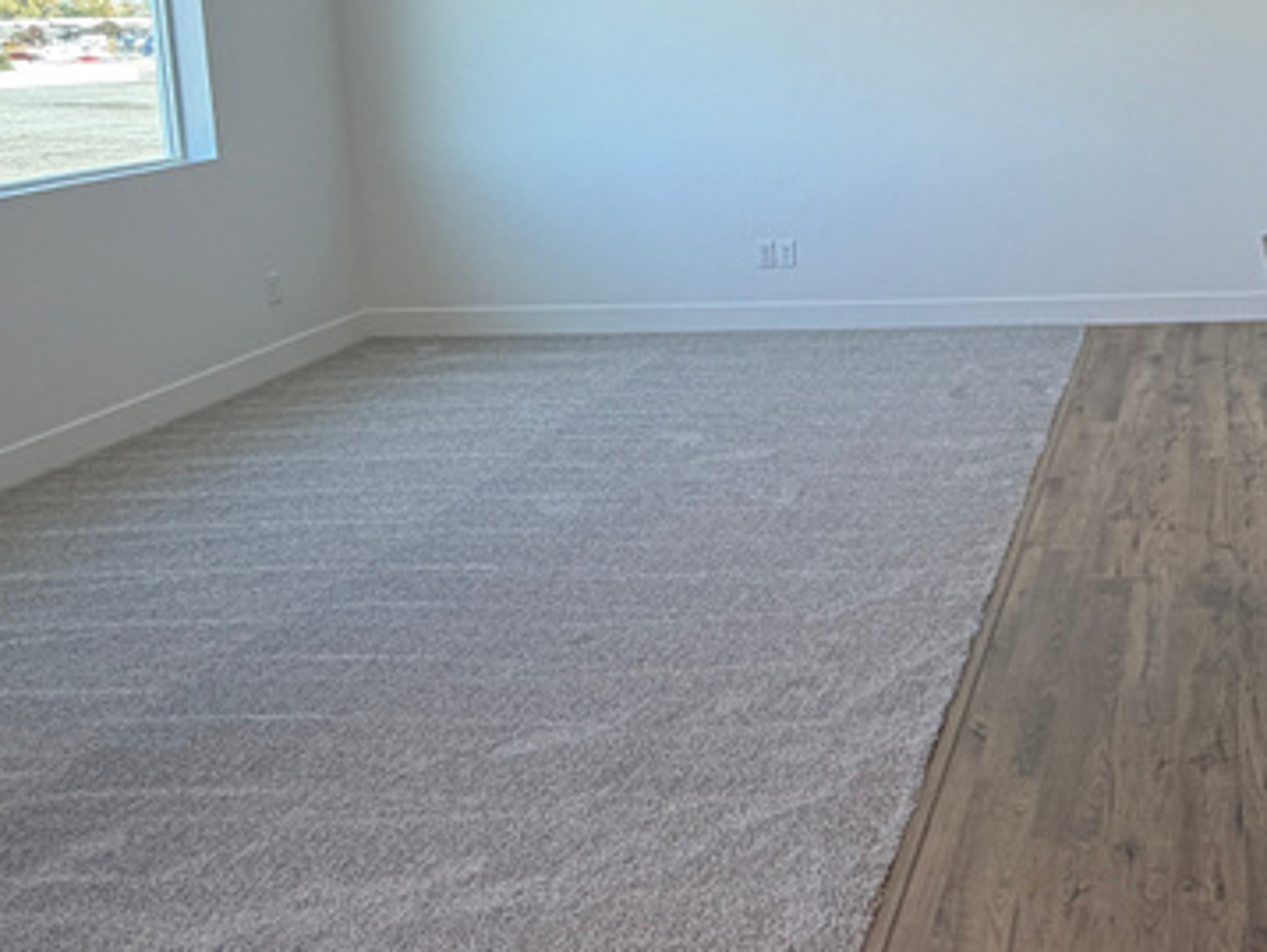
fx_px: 1465
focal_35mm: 40
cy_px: 163
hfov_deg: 40.7
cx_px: 1278
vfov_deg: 34.7
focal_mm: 2.22
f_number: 2.2
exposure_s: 1/120
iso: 100
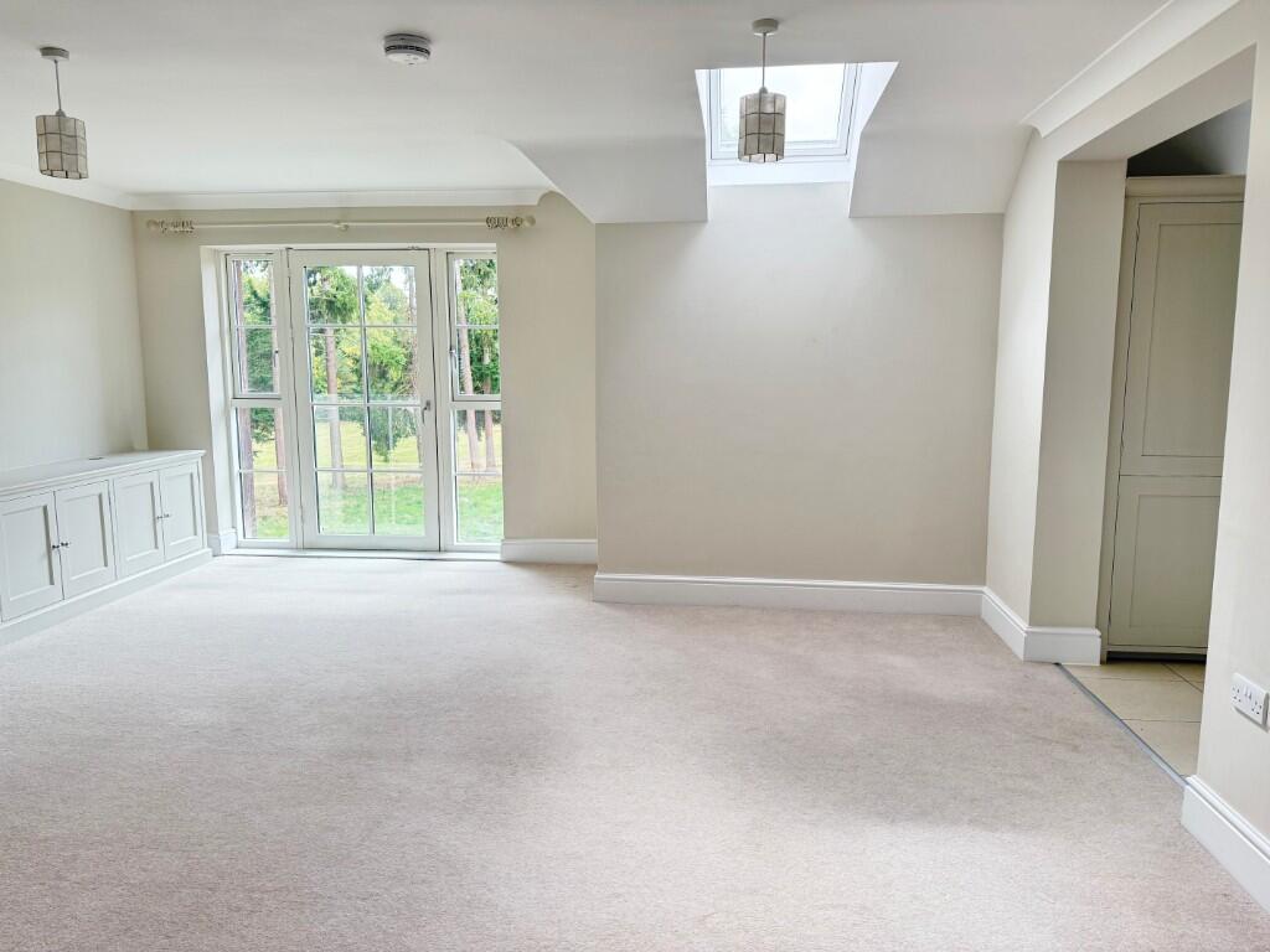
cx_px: 635
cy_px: 476
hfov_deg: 71.6
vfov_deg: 56.8
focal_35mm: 24
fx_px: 881
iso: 100
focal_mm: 6.76
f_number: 1.78
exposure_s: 1/140
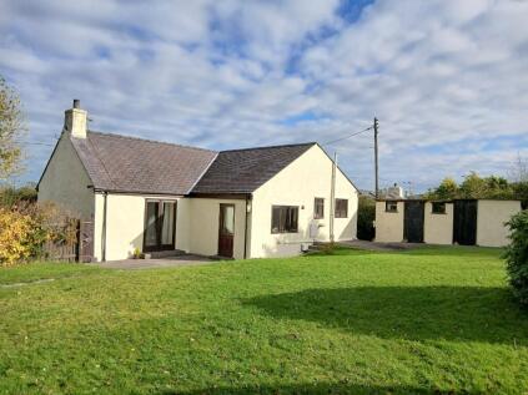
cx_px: 264
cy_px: 198
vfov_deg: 53.0
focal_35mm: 26
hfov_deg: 67.3
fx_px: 396
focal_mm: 3.98
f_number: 1.8
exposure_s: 1/573
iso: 20
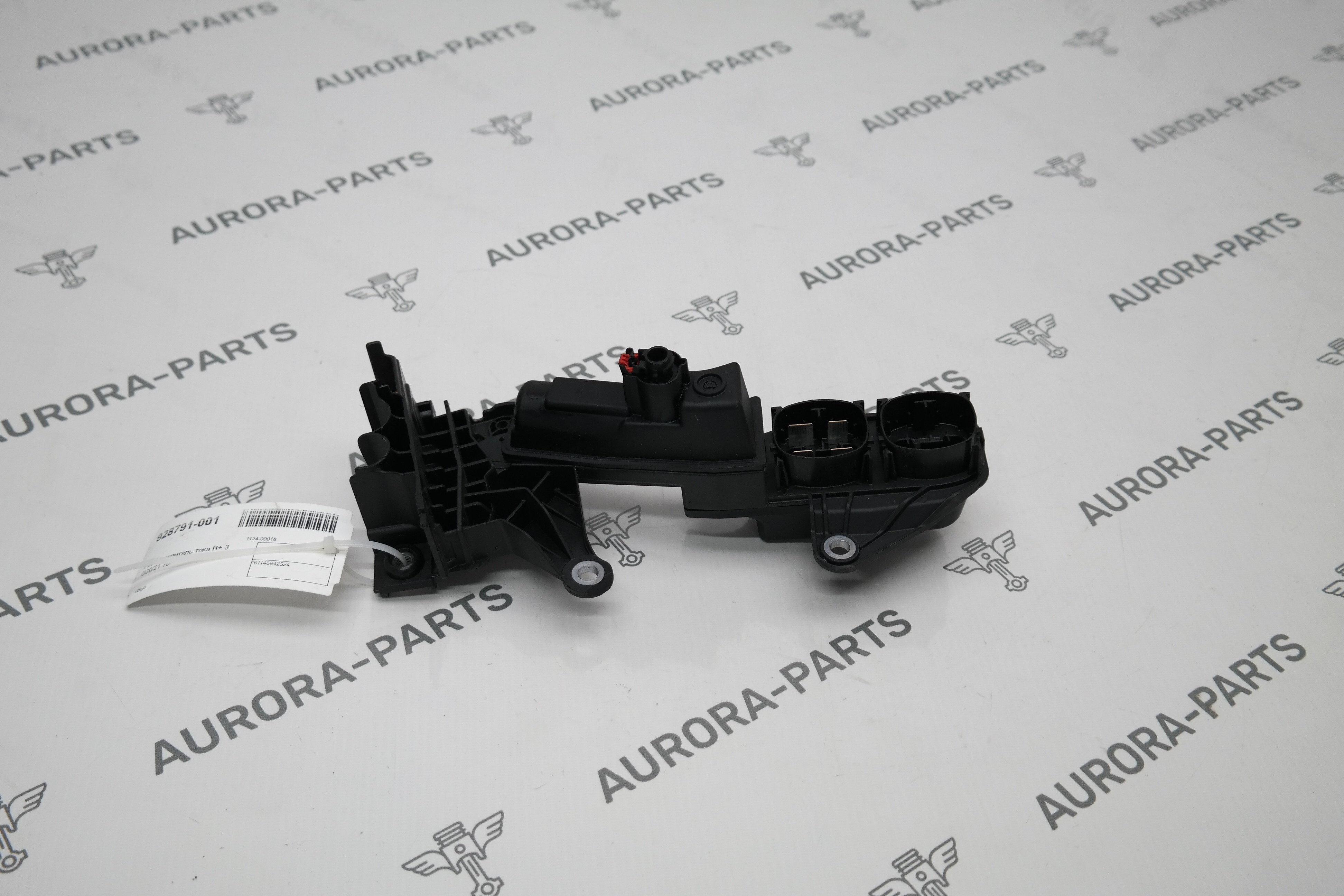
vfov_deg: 32.6
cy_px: 448
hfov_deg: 47.4
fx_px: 1531
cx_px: 672
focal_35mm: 41
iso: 200
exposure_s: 1/100
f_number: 4
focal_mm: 27
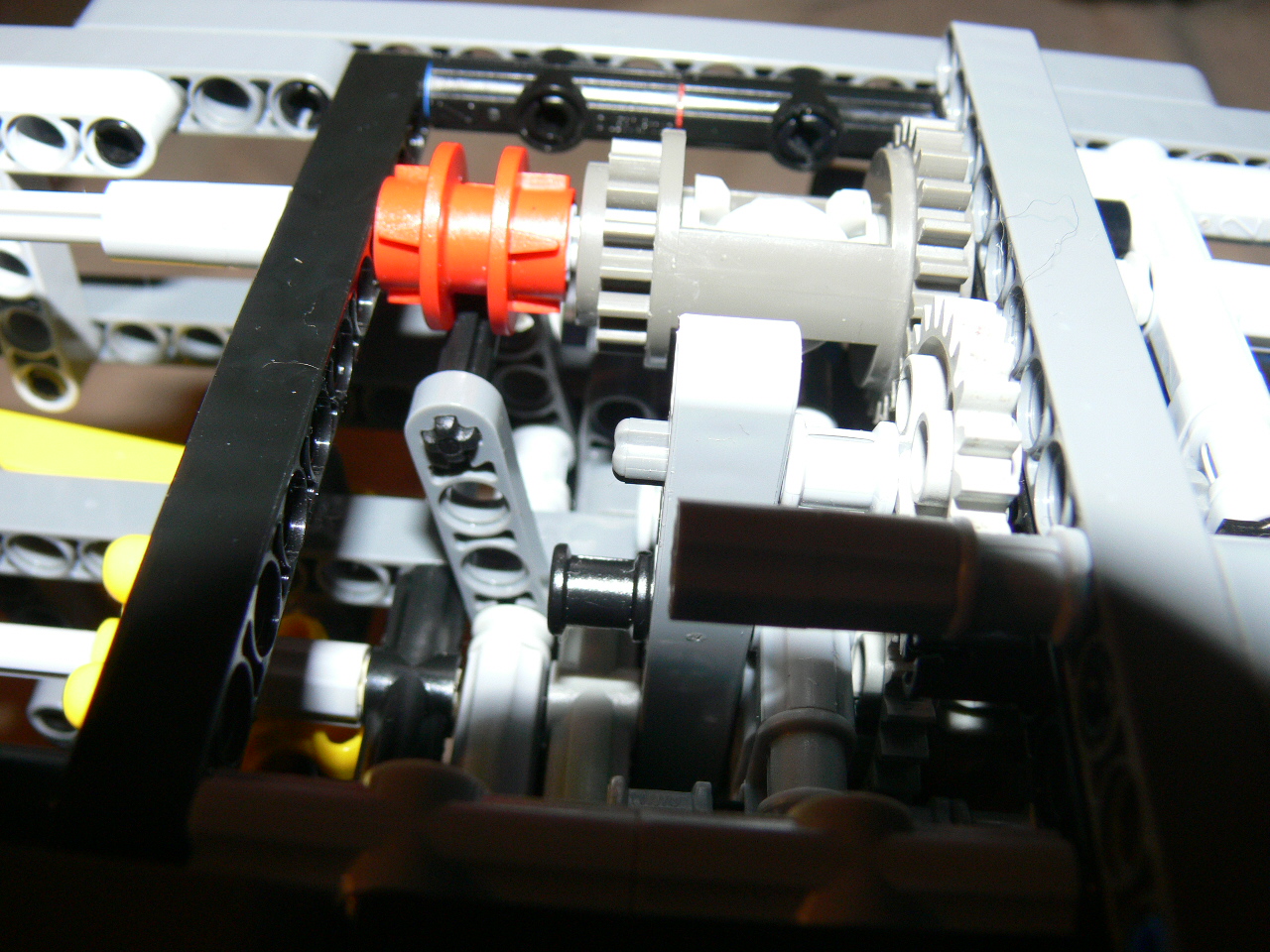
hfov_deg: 51.4
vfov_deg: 39.7
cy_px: 476
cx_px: 635
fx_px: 1321
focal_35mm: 36
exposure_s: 1/30
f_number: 4
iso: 100
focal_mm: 7.6
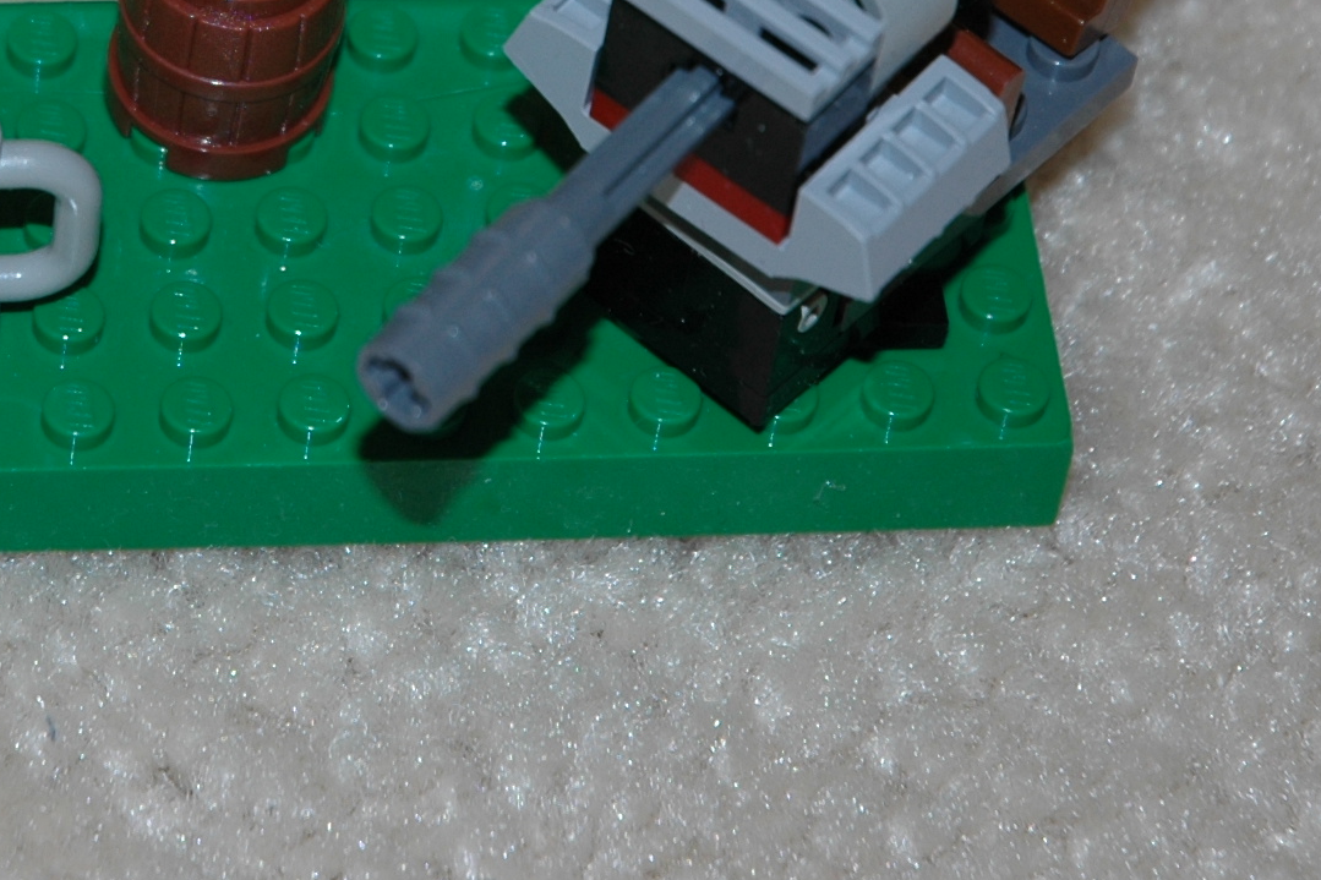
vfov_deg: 5.3
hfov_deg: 7.9
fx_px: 9502
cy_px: -339
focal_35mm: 259
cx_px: 217
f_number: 4.5
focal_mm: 62
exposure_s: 1/60
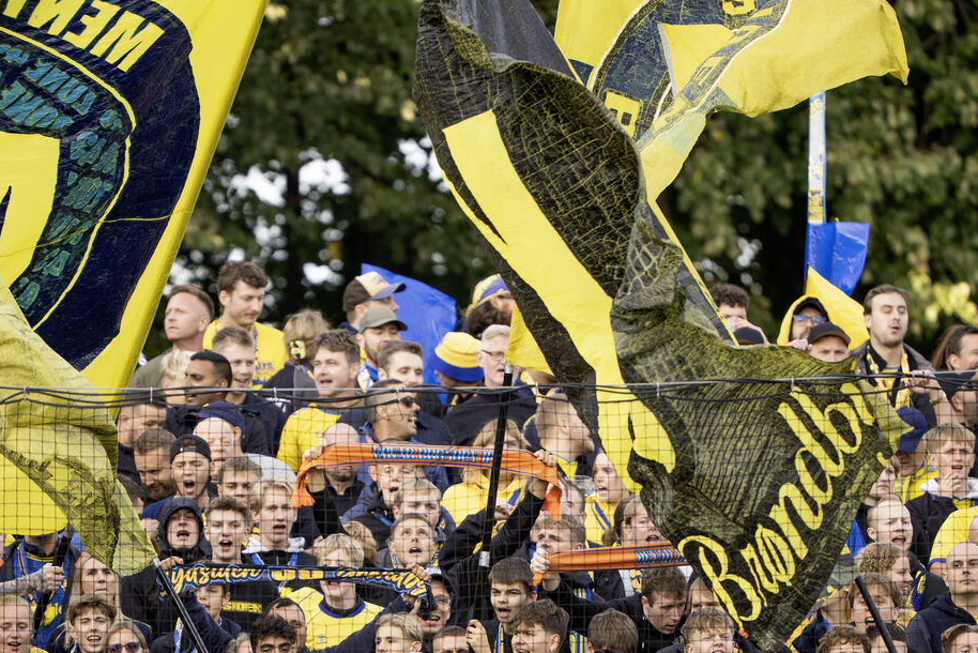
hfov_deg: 2.5
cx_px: 415
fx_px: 22826
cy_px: 636
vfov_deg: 1.6
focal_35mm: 840
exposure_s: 1/1000
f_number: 2.8
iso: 500
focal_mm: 400
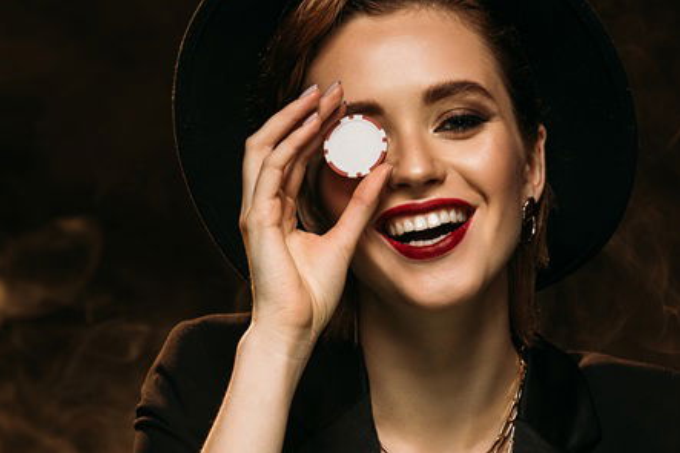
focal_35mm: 248
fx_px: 4682
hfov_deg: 8.3
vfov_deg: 5.5
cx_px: 310
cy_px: 349
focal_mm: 122
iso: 125
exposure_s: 1/200
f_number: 6.3
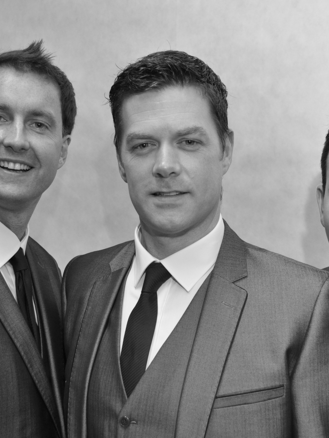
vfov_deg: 36.2
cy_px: 218
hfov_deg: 27.5
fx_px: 672
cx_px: 183
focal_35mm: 53
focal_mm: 24
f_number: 4
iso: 800
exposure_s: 1/60
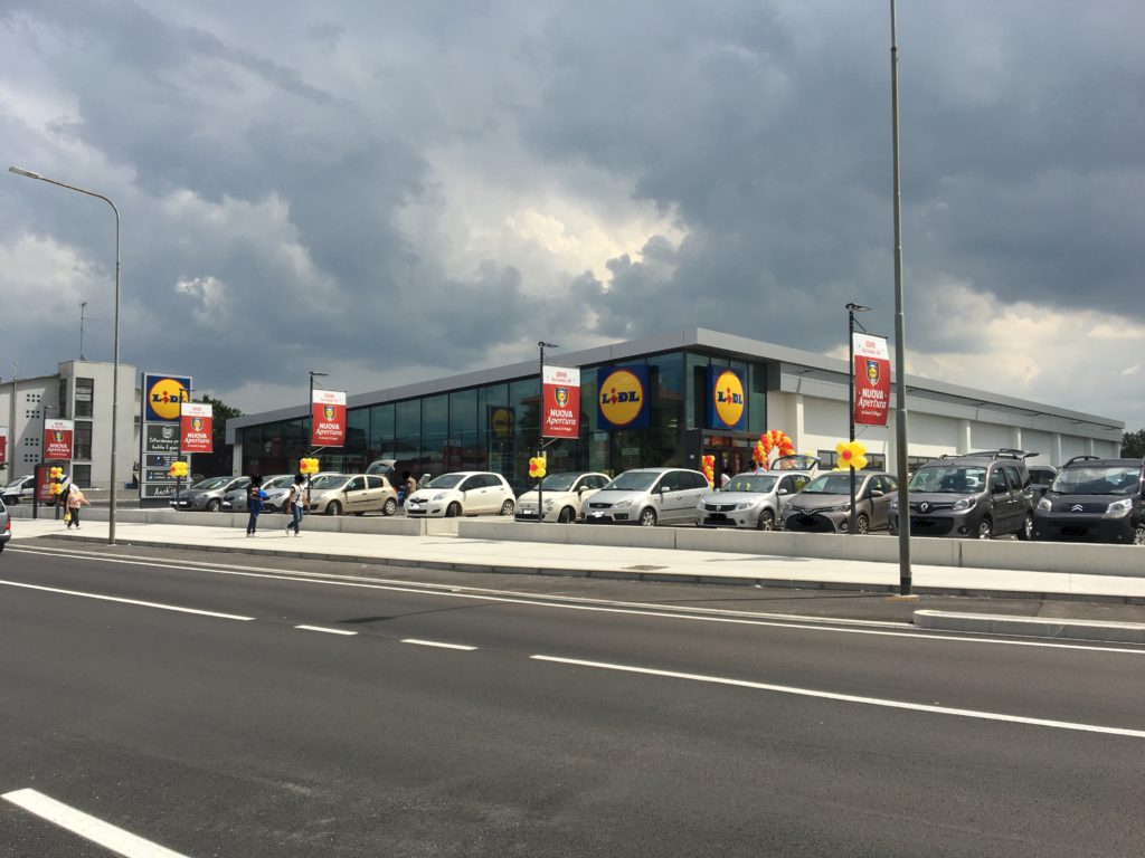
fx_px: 959
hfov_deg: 61.7
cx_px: 572
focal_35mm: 29
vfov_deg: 48.2
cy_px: 429
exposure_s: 1/2024
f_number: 2.2
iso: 25
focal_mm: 4.15
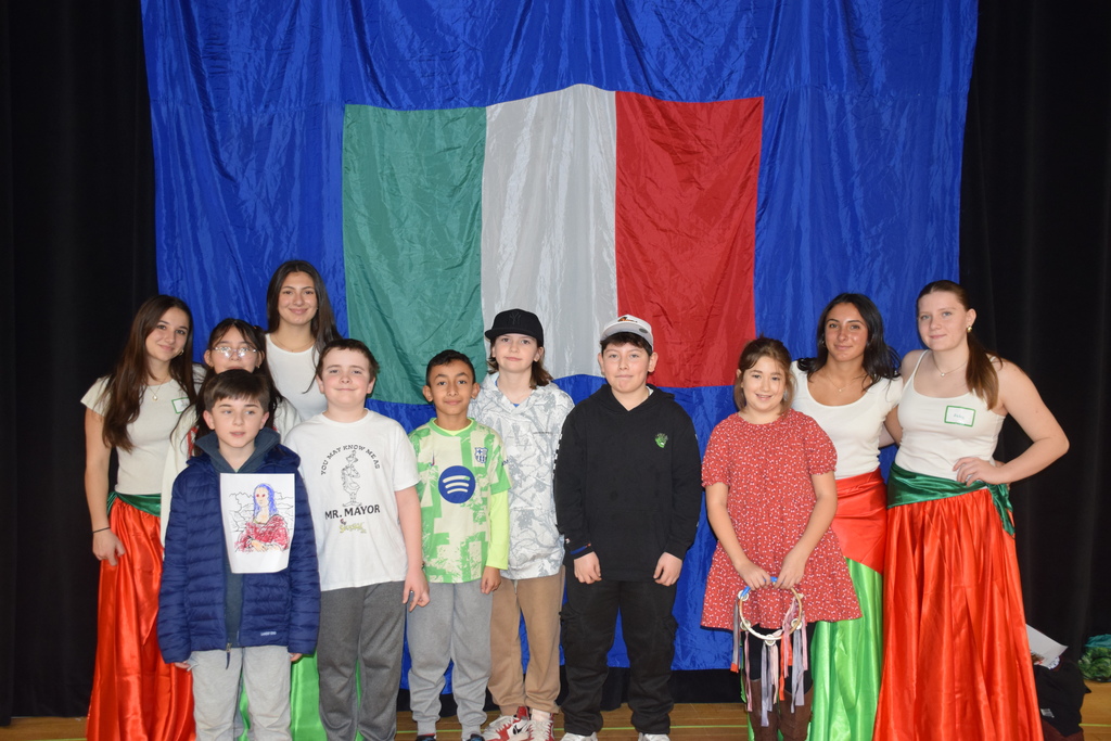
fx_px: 1111
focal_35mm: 36
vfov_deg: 36.9
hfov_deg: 53.1
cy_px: 370
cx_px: 556
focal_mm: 24
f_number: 3.8
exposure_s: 1/60
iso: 1250
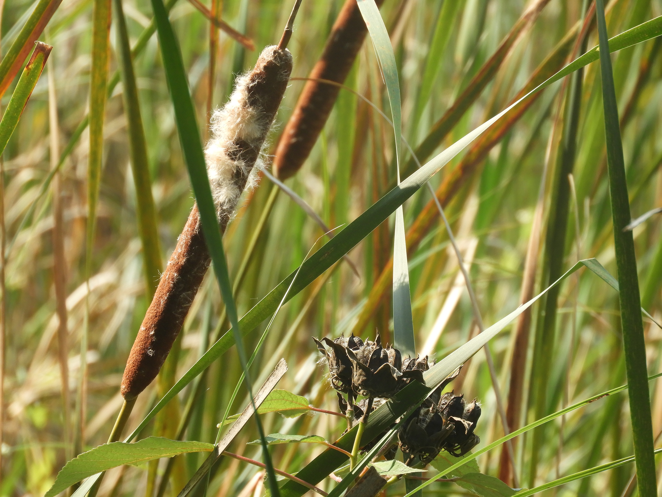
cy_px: 248
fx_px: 8606
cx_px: 331
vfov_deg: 3.3
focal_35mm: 450
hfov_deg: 4.4
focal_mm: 80.6
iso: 160
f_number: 5.6
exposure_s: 1/250
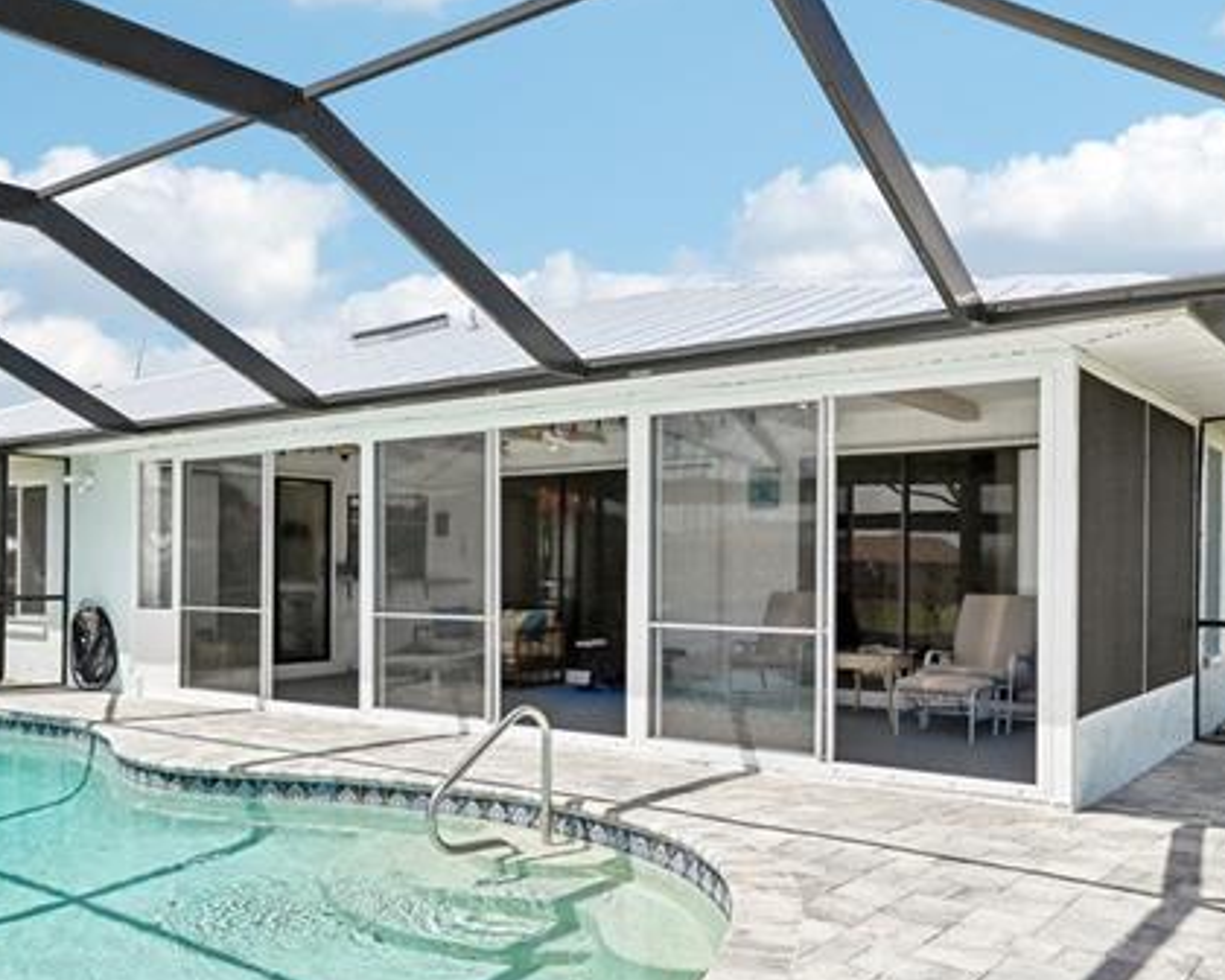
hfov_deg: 55.1
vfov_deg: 45.7
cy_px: 560
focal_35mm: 32
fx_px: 1160
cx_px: 475
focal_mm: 14
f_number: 8
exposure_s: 1/1600
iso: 400
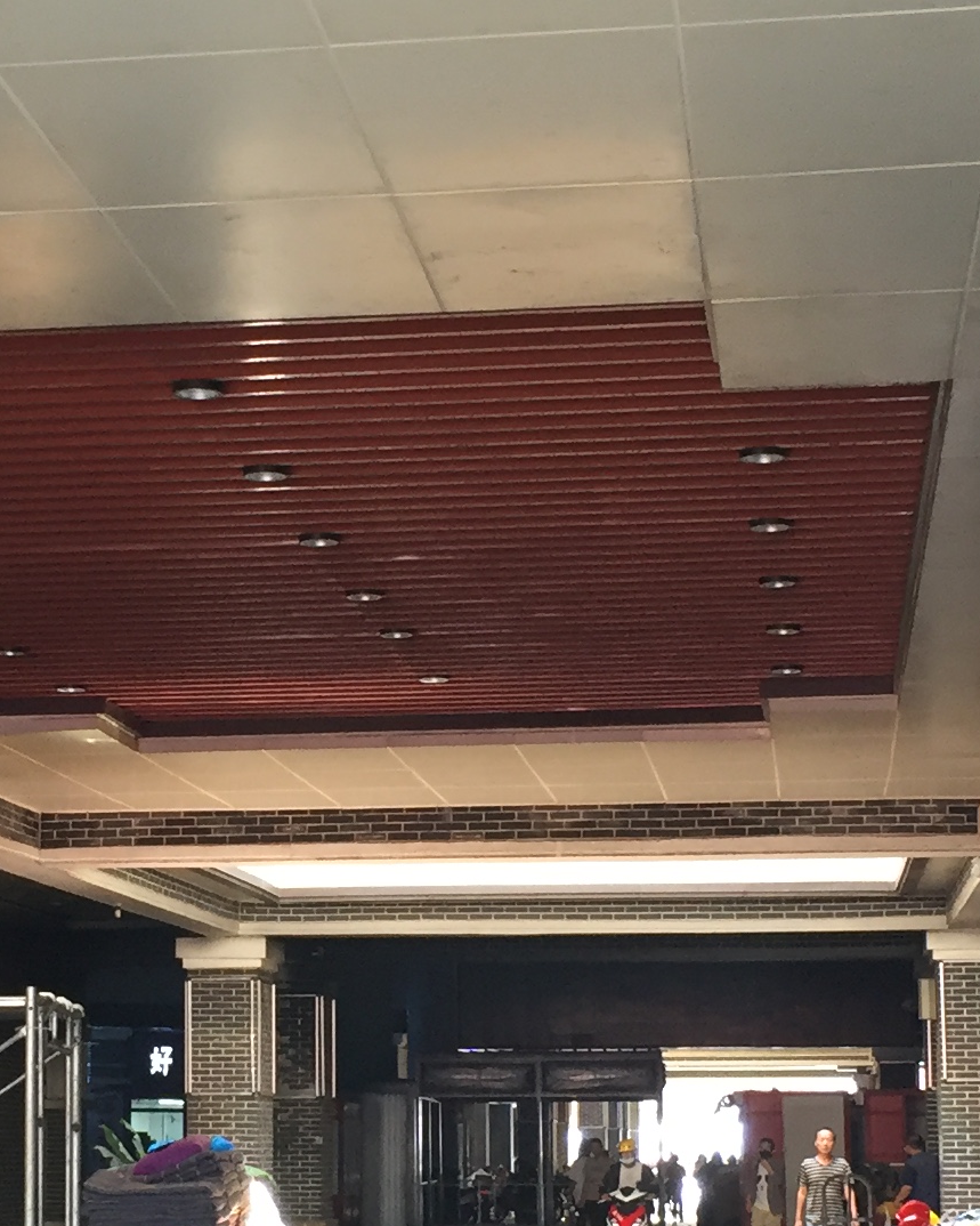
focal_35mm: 86
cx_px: 303
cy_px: 831
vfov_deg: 22.1
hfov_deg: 17.8
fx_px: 3118
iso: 50
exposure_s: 1/33
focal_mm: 4.15
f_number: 2.2
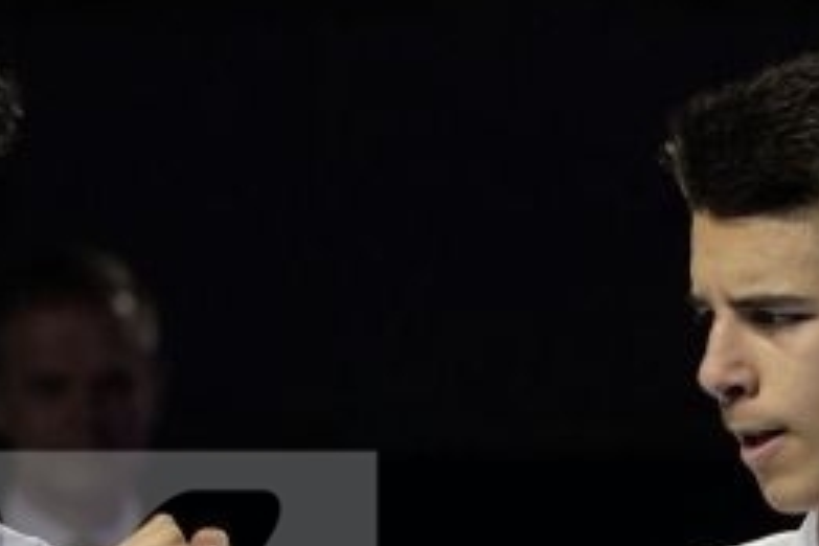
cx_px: 1148
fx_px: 13035
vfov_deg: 2.4
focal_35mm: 573
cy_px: 737
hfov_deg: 3.6
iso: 400
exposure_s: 1/500
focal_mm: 83
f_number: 2.8
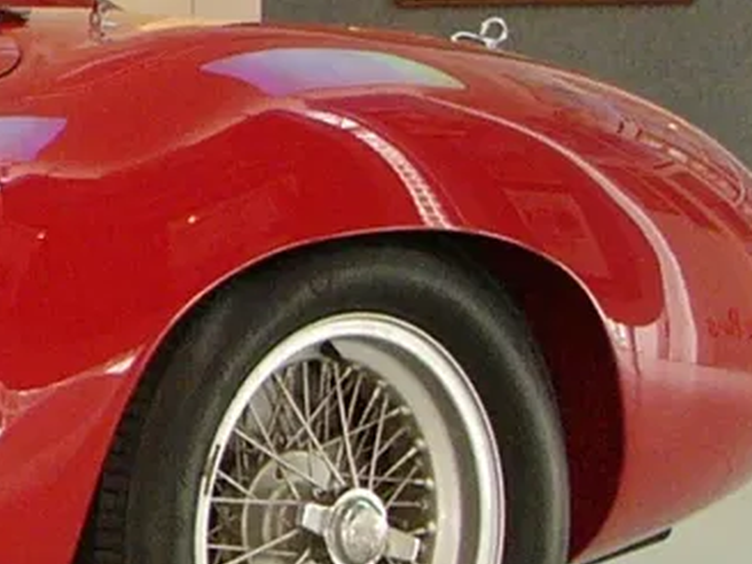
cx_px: -887
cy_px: 50
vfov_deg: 7.1
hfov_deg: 8.8
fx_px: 4562
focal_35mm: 210
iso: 200
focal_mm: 7.1
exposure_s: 1/60
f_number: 2.8
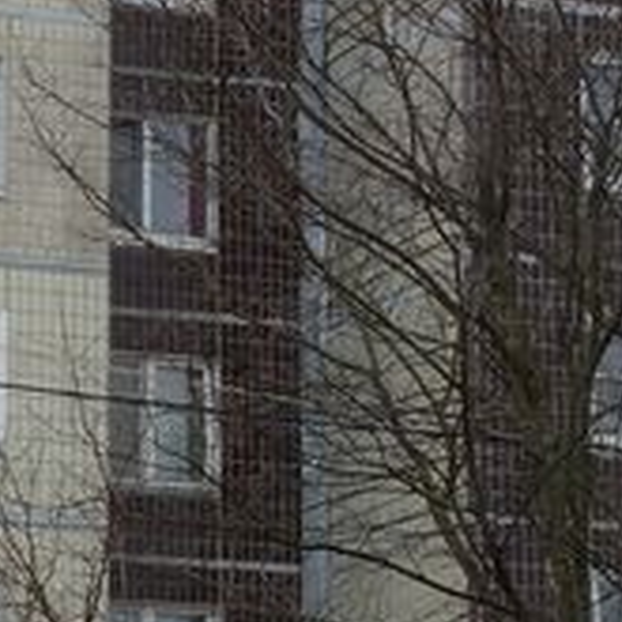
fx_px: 4391
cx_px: 68
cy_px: 198
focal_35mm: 216
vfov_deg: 8.1
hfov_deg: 8.1
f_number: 5.6
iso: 125
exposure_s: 1/100
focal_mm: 11.32
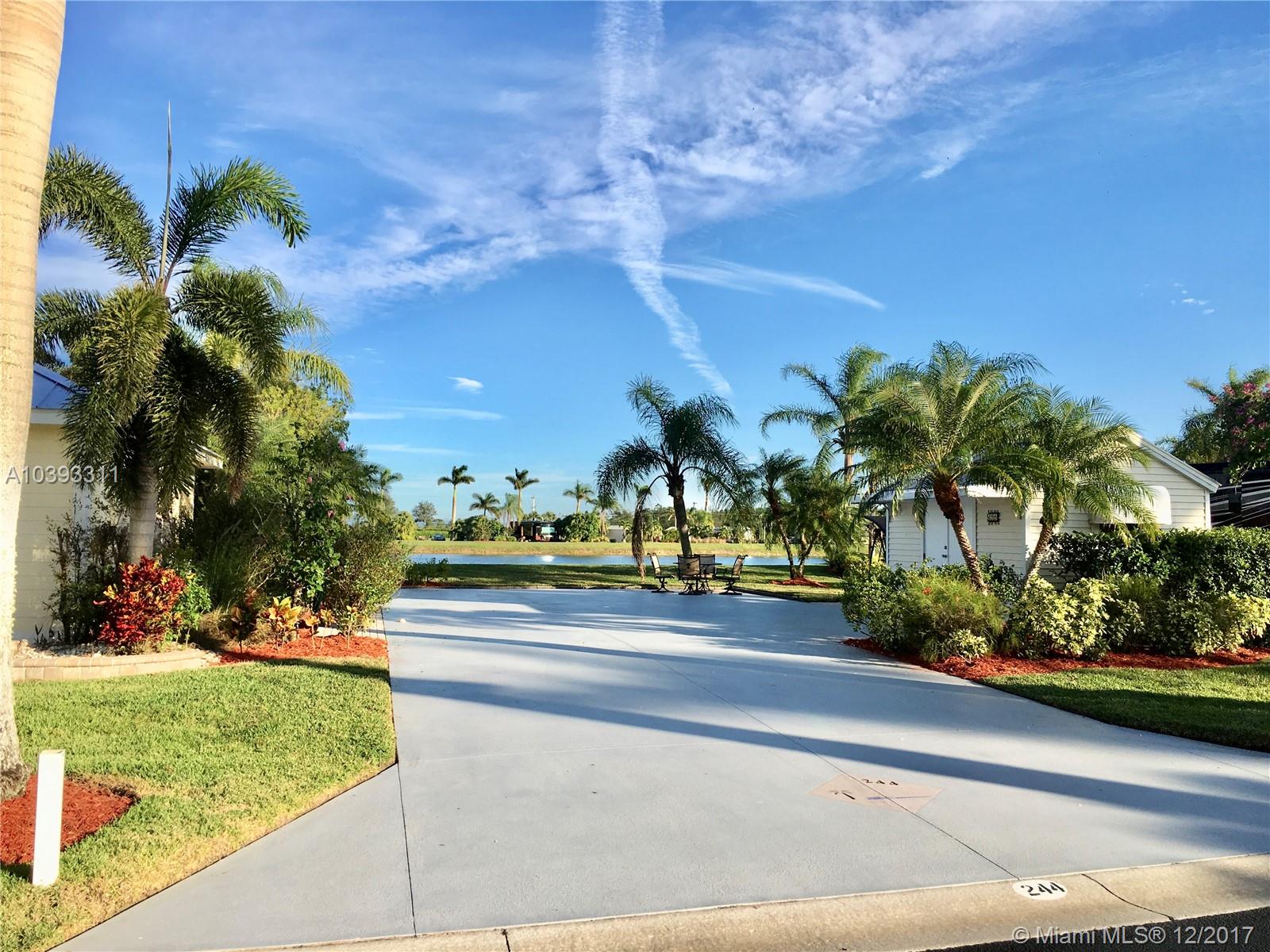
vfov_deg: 48.2
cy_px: 476
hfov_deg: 61.7
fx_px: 1064
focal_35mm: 29
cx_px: 635
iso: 25
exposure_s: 1/1221
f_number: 2.2
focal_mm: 4.15
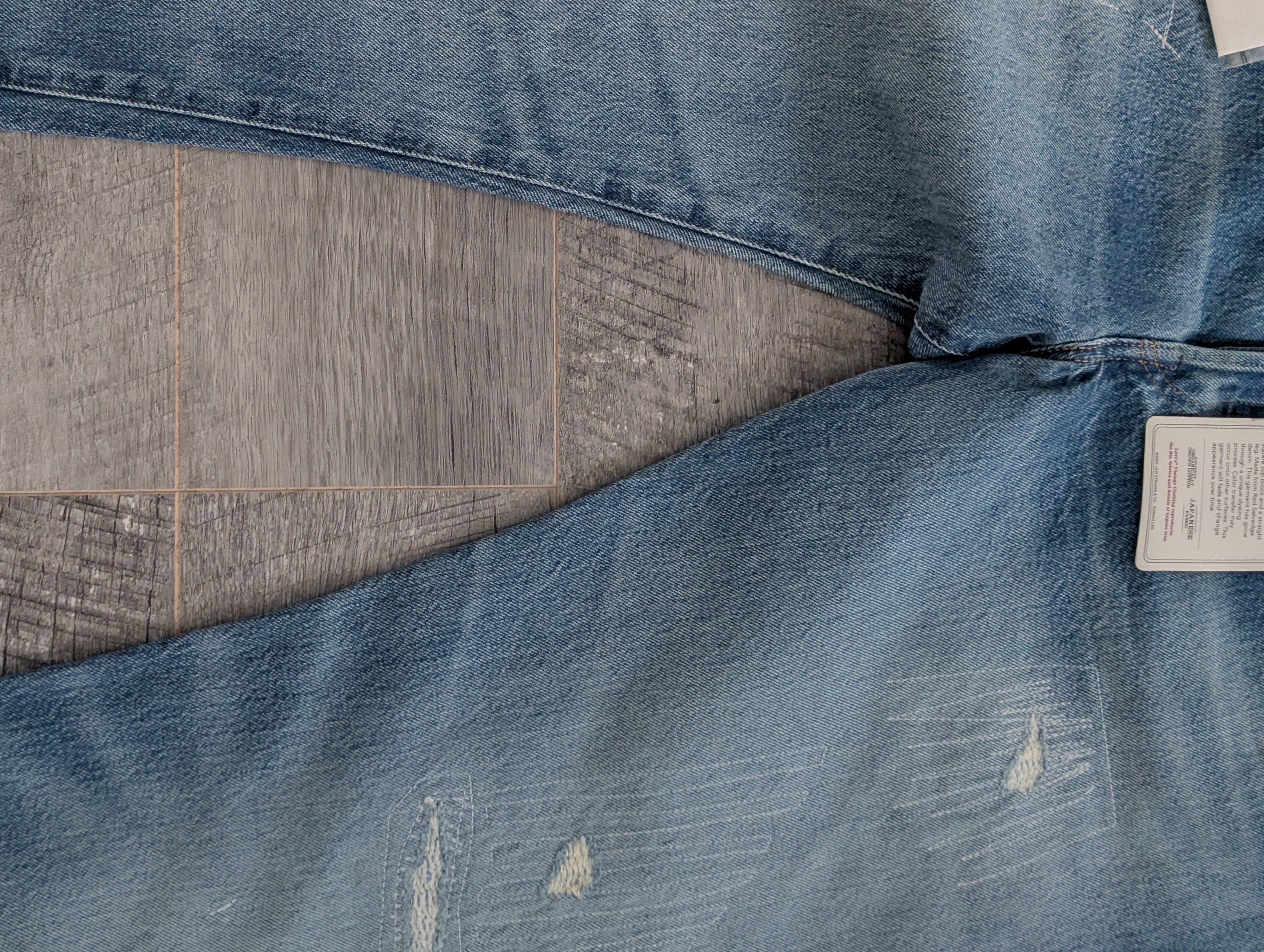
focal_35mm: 59
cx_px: 460
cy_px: 380
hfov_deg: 32.5
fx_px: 2157
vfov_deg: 24.8
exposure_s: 1/119
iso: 186
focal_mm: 6.9
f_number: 1.68
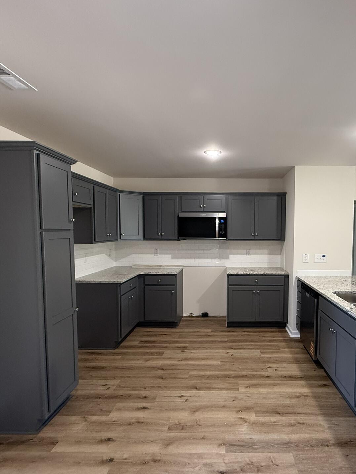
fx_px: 274
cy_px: 247
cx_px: 228
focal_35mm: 20
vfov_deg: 81.7
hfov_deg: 64.8
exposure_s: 1/60
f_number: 2.2
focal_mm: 2.22
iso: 200
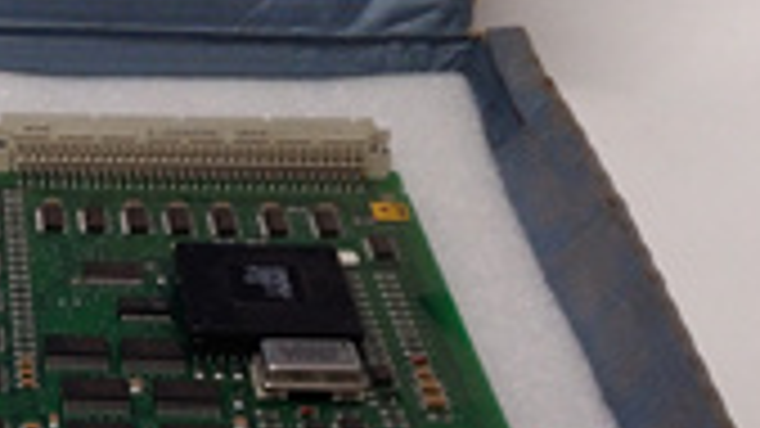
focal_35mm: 87
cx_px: -49
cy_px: 439
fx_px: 1753
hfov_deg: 23.2
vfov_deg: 13.7
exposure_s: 1/33
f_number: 2
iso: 238
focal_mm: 3.79
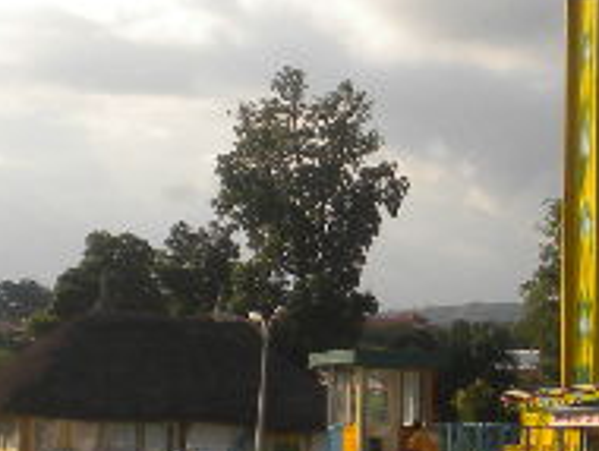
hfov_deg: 14.5
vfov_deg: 10.9
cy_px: 388
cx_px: 391
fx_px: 2356
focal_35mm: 136
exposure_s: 1/877
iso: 80
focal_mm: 6.3
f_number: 4.6
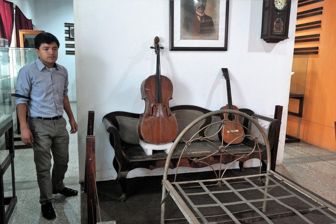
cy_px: 112
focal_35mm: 30
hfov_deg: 61.9
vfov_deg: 43.6
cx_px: 168
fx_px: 280
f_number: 3.5
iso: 800
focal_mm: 20
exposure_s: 1/40
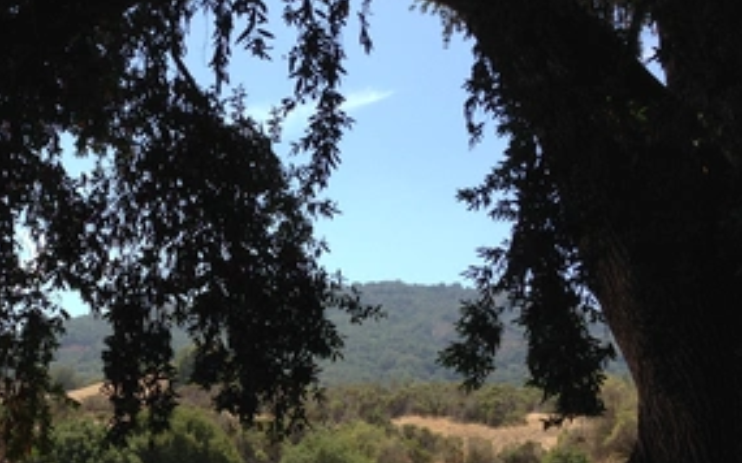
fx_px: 1193
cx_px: 161
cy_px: 315
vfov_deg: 21.9
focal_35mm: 59
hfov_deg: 33.7
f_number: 2.4
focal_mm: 4.12
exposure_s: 1/1022
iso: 50
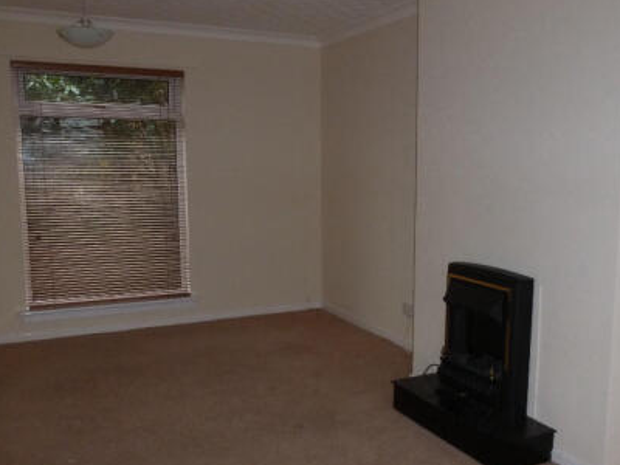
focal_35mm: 35
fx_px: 627
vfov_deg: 40.7
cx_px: 371
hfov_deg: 52.3
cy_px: 257
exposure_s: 1/60
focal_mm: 4.3
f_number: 3.3
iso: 250
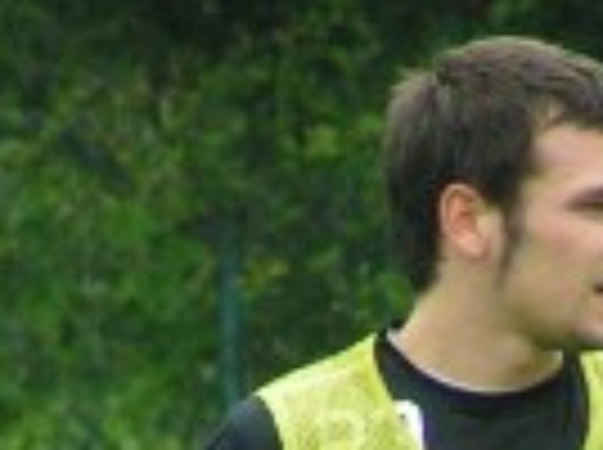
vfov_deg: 0.7
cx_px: 706
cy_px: 1120
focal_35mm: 2269
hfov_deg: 0.9
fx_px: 39455
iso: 200
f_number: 3.5
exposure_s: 1/400
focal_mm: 58
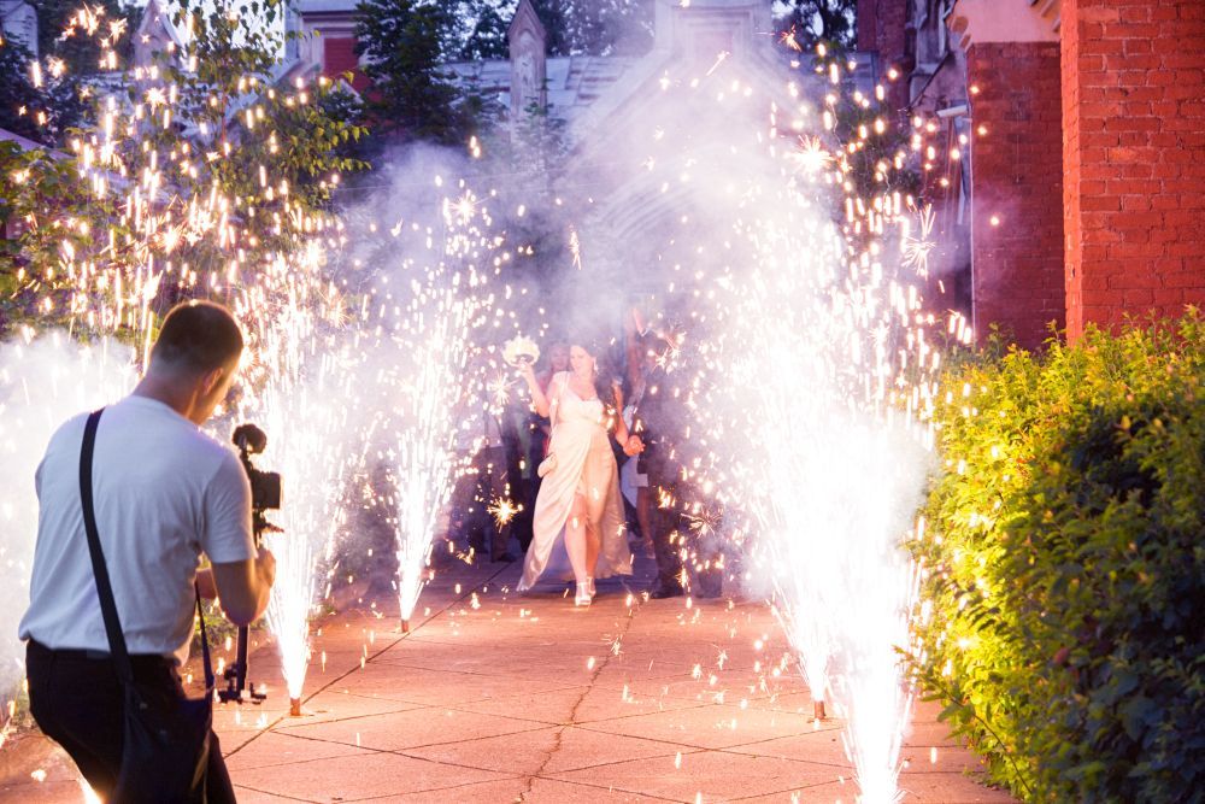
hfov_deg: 27.0
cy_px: 402
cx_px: 602
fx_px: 2511
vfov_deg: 18.2
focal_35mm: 75
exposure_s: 1/90
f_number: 2.8
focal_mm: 50
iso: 500
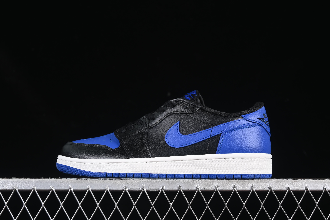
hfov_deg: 27.0
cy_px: 110
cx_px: 165
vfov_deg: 18.2
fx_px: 687
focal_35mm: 75
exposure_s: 1/60
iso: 160
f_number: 6.3
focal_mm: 50
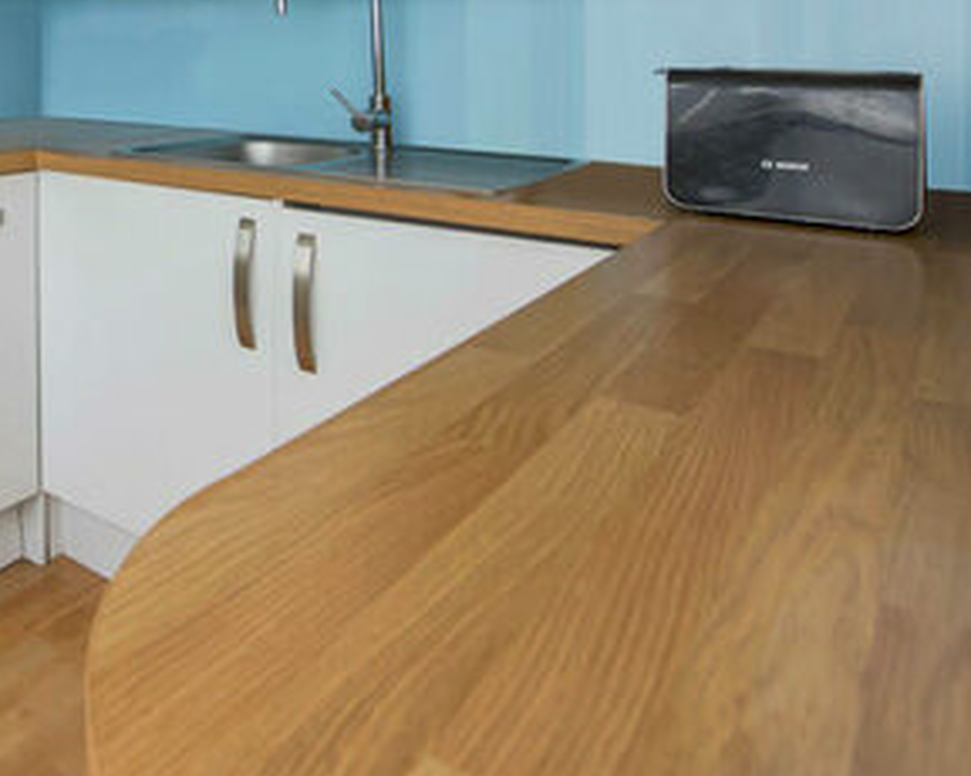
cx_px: 71
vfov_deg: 40.2
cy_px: 3
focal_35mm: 32
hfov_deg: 48.8
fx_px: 919
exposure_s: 1/80
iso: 320
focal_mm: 14
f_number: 9
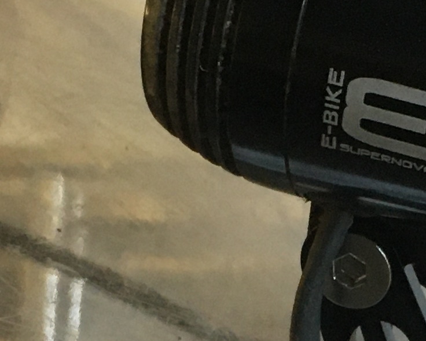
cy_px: 482
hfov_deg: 12.4
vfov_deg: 9.7
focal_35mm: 155
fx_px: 1954
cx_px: 370
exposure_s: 1/33
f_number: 2.2
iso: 160
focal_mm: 4.15
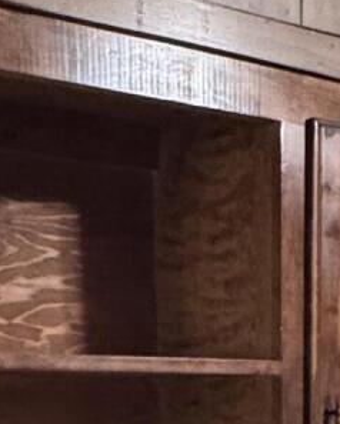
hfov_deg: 16.6
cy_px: 722
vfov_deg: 17.5
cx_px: 269
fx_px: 1156
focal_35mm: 92
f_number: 2.2
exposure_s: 1/60
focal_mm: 2.22
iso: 500
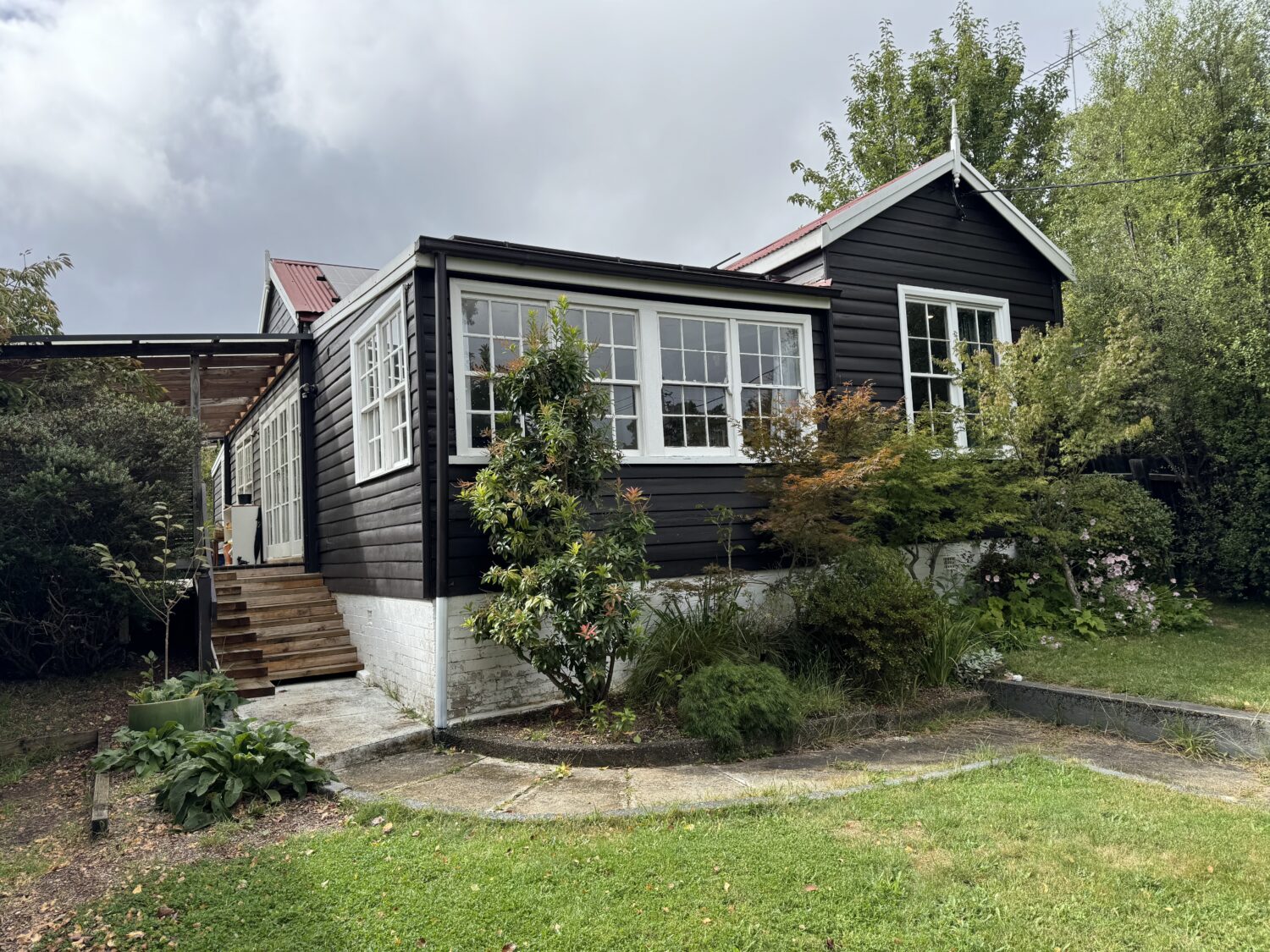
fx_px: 881
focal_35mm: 24
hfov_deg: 71.6
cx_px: 635
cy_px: 476
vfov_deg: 56.8
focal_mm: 6.86
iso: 80
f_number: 1.78
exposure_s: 1/2506
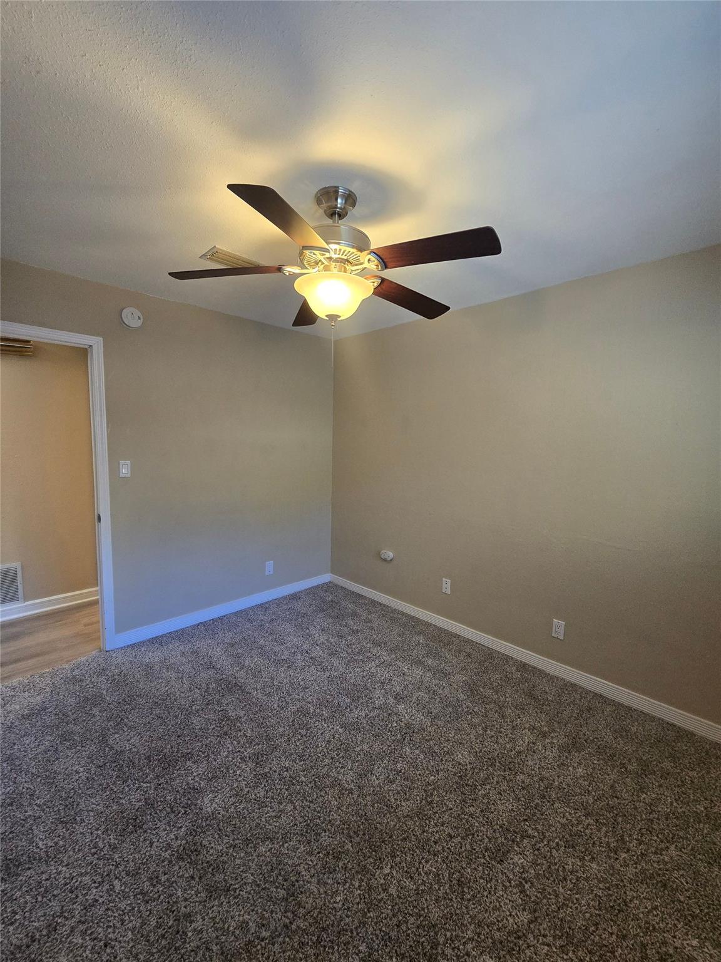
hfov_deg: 89.9
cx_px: 360
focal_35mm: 13
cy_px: 481
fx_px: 361
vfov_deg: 106.2
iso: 320
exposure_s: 1/60
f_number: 2.2
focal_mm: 2.2
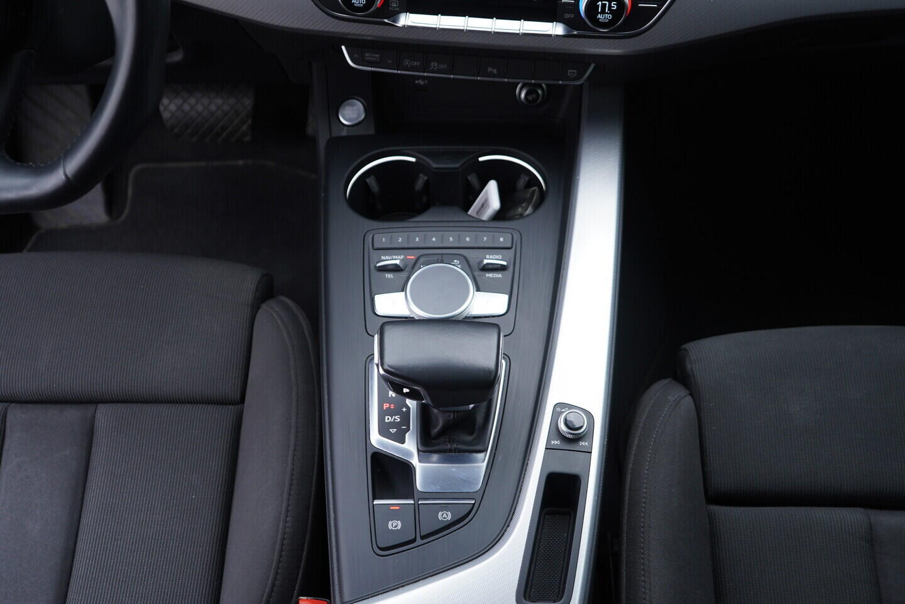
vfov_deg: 36.9
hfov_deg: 53.1
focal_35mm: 36
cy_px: 302
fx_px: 905
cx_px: 452
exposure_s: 1/40
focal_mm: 24
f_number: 2.8
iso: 200
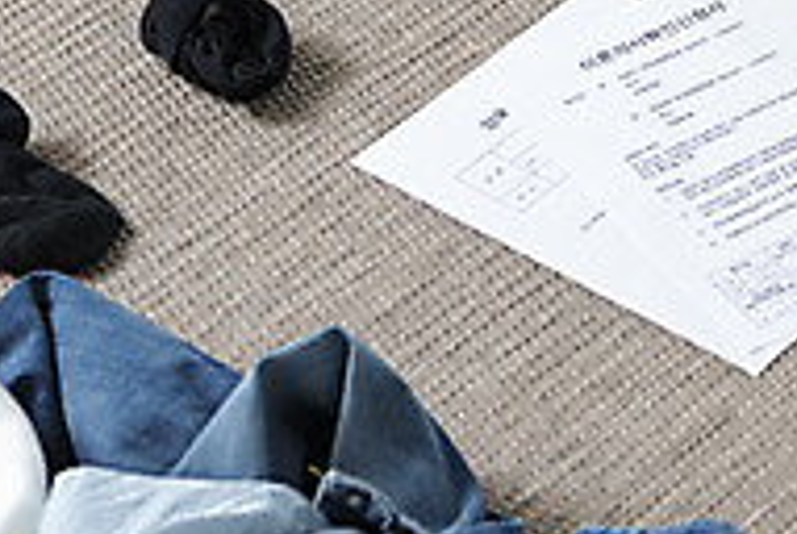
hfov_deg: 12.1
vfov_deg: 8.3
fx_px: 3614
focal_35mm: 163
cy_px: -175
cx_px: 1093
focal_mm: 52
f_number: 4
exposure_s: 1/125
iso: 200
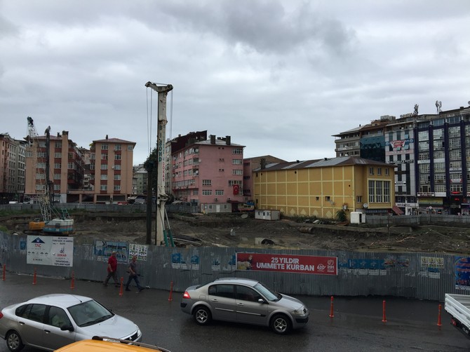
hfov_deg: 61.7
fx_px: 394
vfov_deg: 48.2
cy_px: 176
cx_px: 235
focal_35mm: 29
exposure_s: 1/719
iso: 32
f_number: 2.2
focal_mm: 4.15
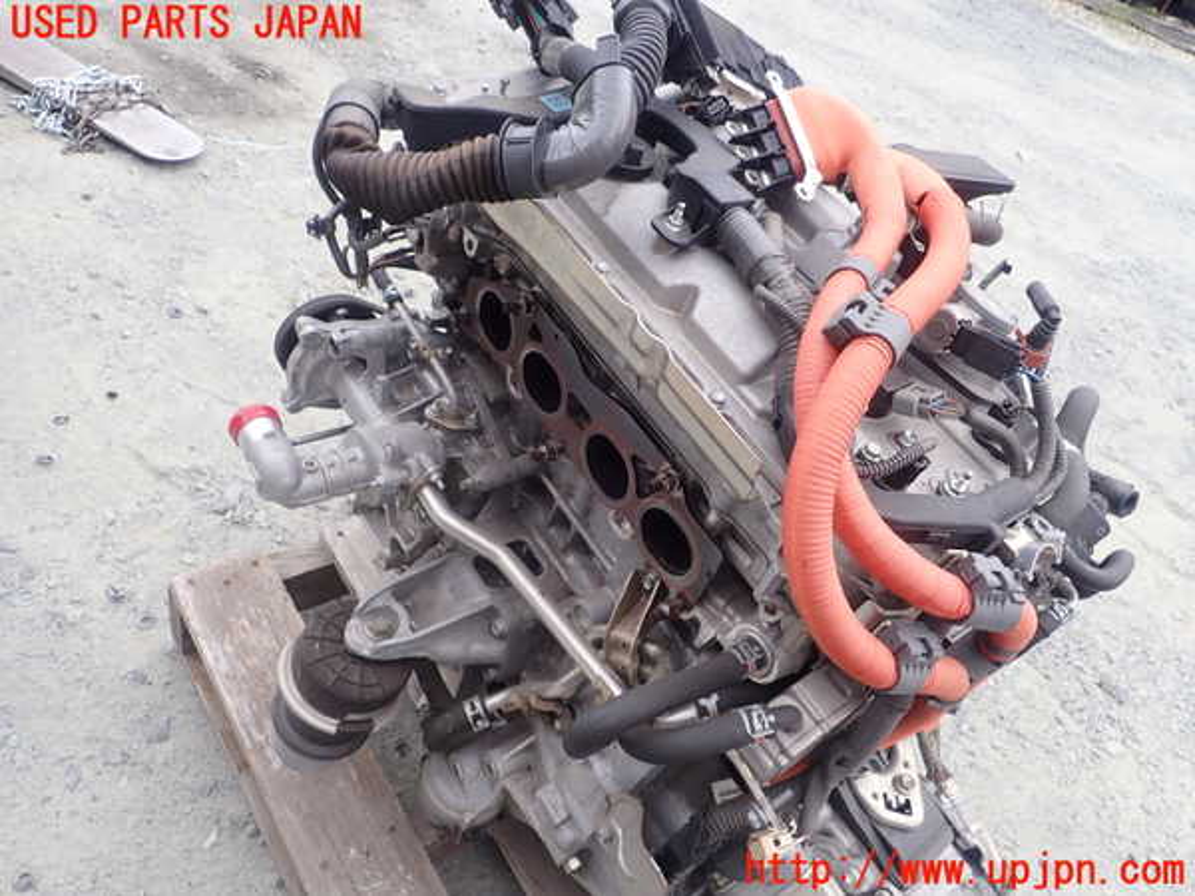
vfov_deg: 54.9
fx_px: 863
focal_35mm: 25
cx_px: 598
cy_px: 448
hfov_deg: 69.4
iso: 100
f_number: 2.8
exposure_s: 1/125
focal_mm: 4.5
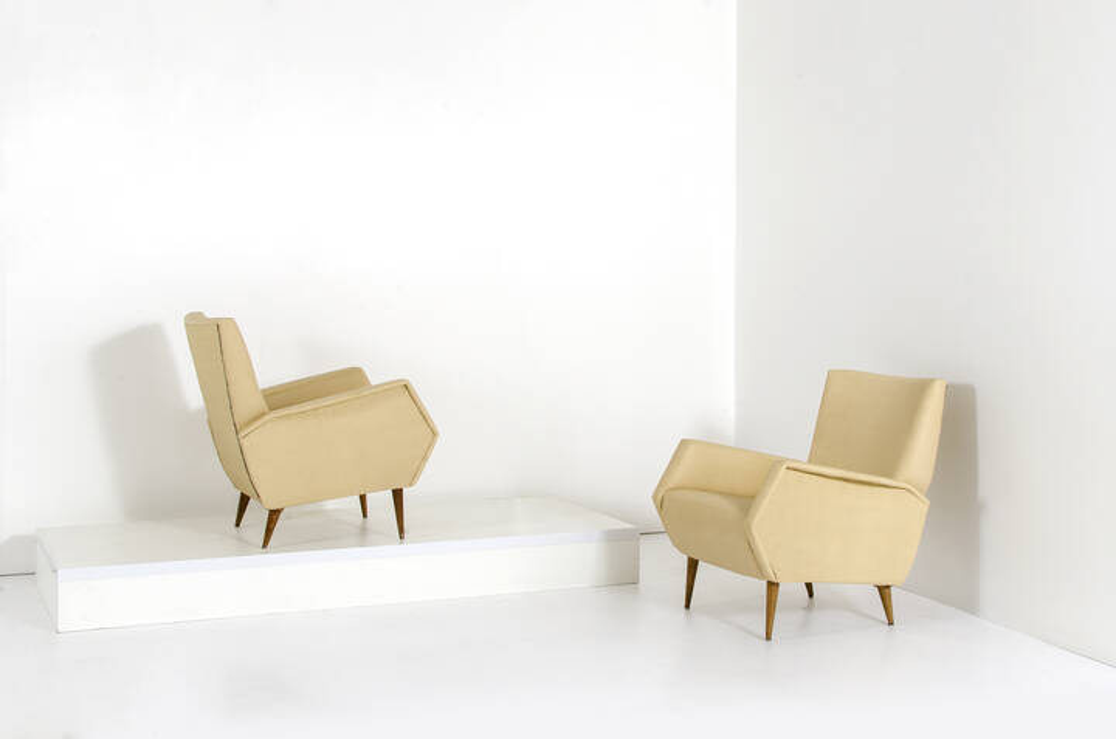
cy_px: 370
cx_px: 558
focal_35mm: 52
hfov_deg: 37.9
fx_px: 1624
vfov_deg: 25.6
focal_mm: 35
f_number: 16
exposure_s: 1/160
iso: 100
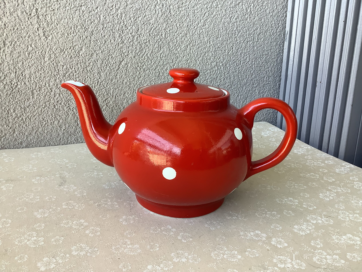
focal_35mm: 31
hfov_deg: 58.4
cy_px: 136
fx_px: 324
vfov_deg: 45.4
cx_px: 181
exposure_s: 1/60
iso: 50
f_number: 2.4
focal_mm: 3.3
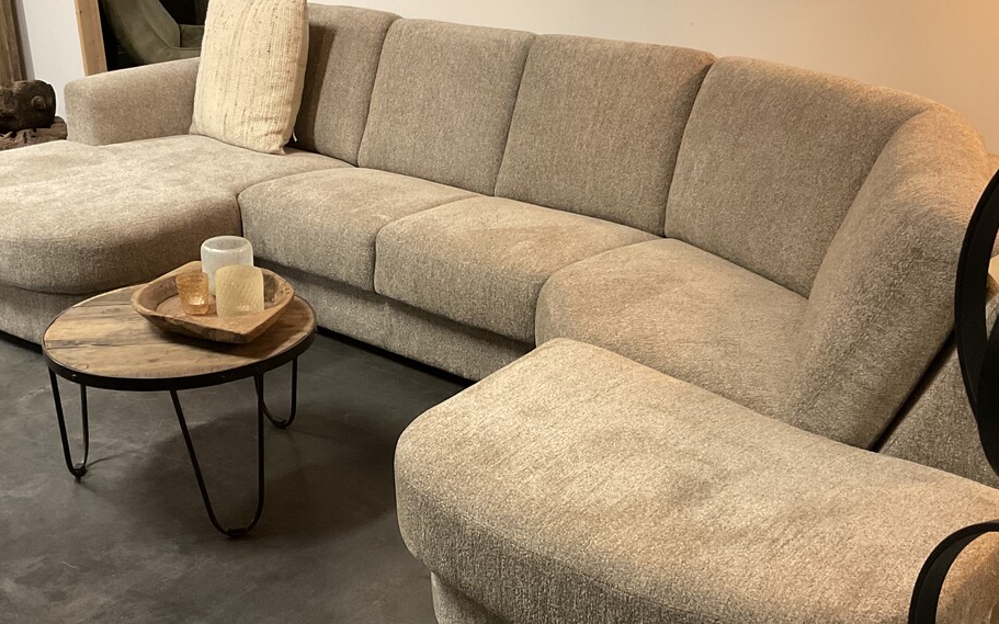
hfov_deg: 44.4
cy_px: 347
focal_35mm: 45
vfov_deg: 28.6
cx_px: 483
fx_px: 1225
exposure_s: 1/33
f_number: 1.8
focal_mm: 3
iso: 200
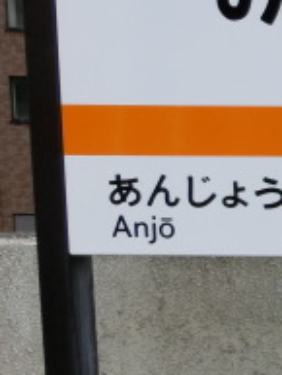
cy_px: 229
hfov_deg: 14.6
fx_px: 901
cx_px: 574
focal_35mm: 83
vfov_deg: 23.5
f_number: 3.5
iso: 80
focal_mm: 4.5
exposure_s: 1/250
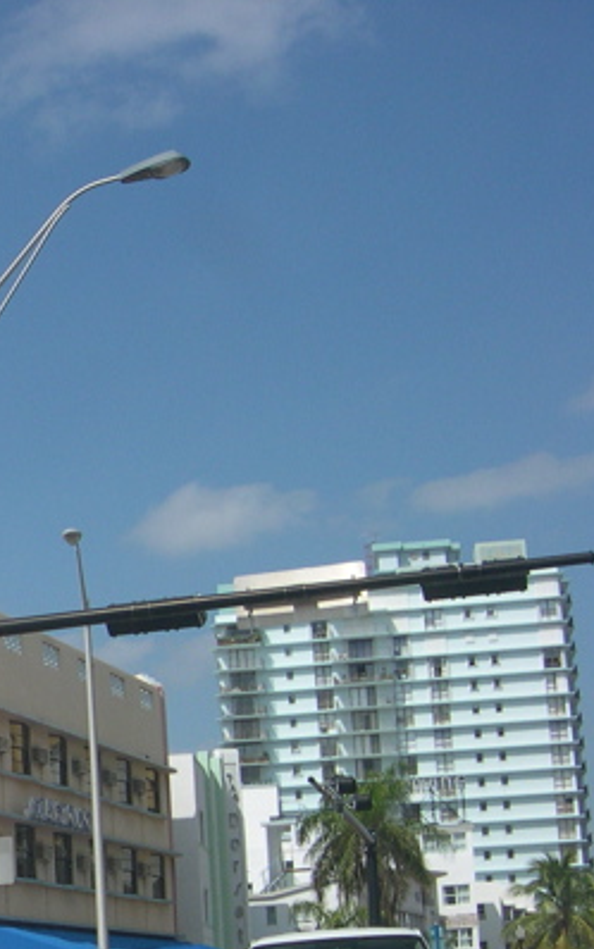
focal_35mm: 81
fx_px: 2097
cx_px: -348
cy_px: 696
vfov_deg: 25.3
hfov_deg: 14.8
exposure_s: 1/306
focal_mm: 8
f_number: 7.6
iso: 100
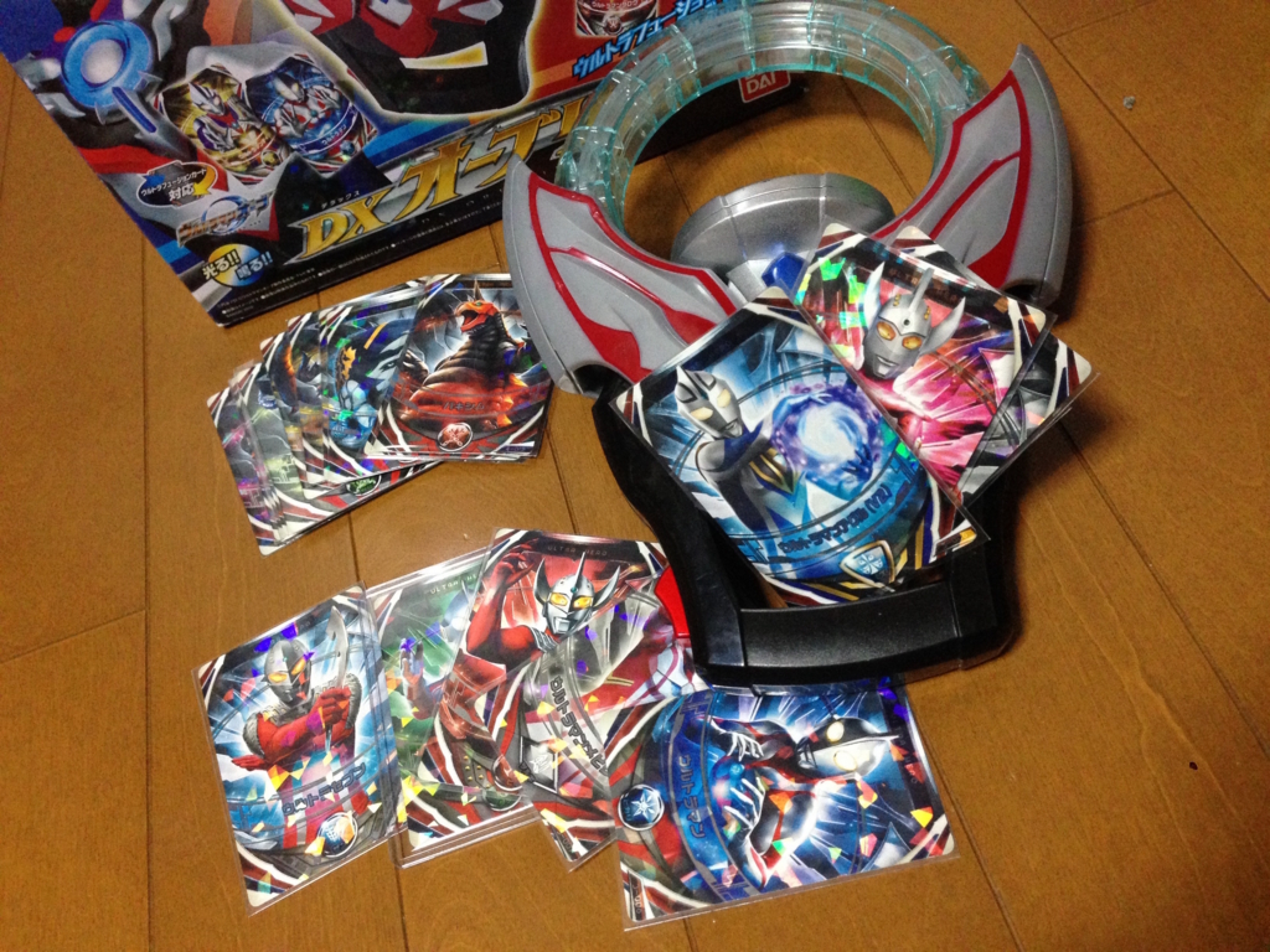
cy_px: 476
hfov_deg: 55.4
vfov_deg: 42.9
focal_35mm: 33
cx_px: 635
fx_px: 1211
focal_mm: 4.12
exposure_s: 1/20
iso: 400
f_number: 2.4
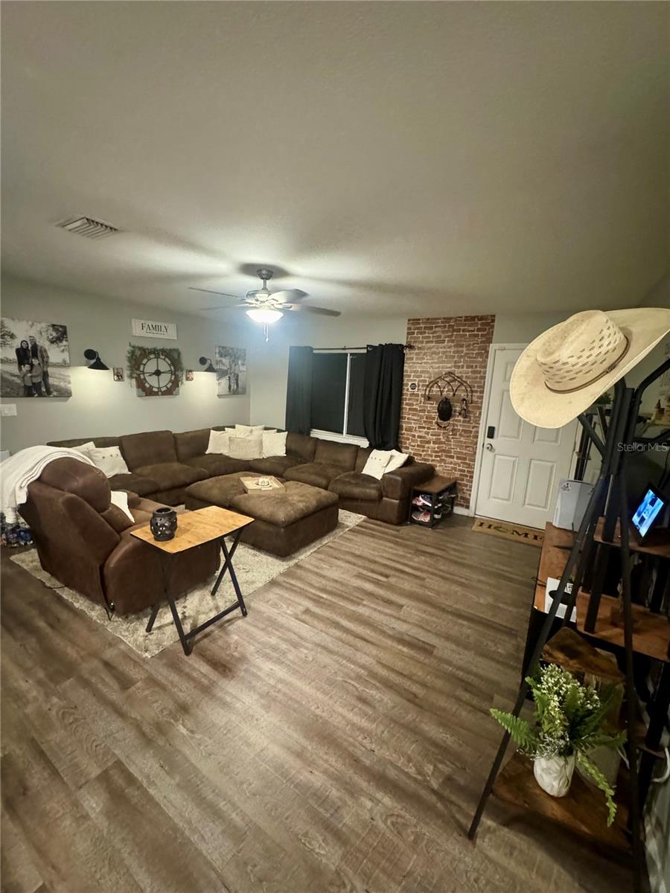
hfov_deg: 85.7
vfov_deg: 102.1
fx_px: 361
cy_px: 446
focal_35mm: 14
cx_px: 335
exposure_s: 1/40
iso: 1250
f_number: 2.2
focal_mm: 2.22
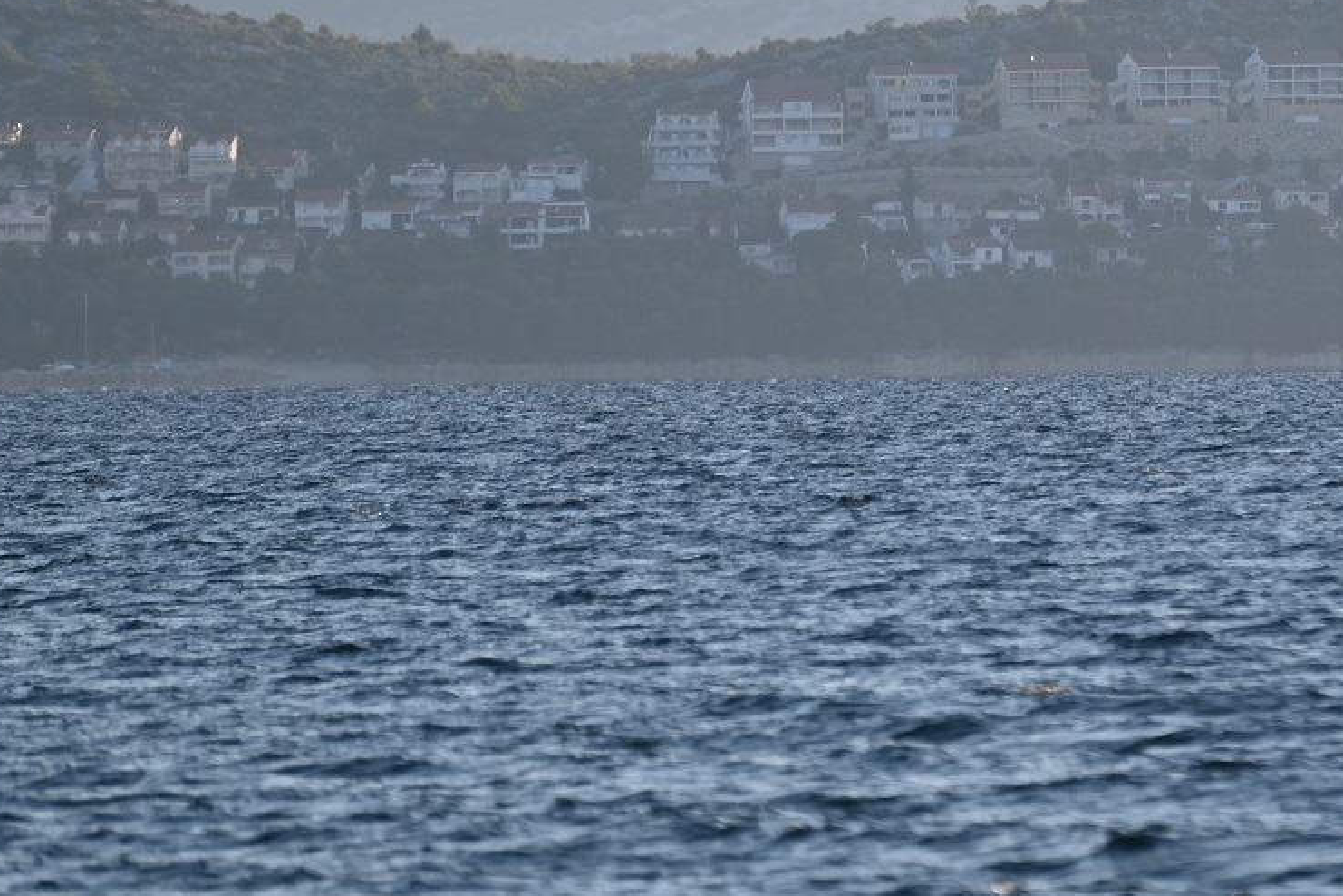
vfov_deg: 2.4
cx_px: 1158
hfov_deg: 3.6
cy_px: 186
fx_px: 21151
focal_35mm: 567
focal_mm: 280
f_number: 5.6
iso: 250
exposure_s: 1/1000
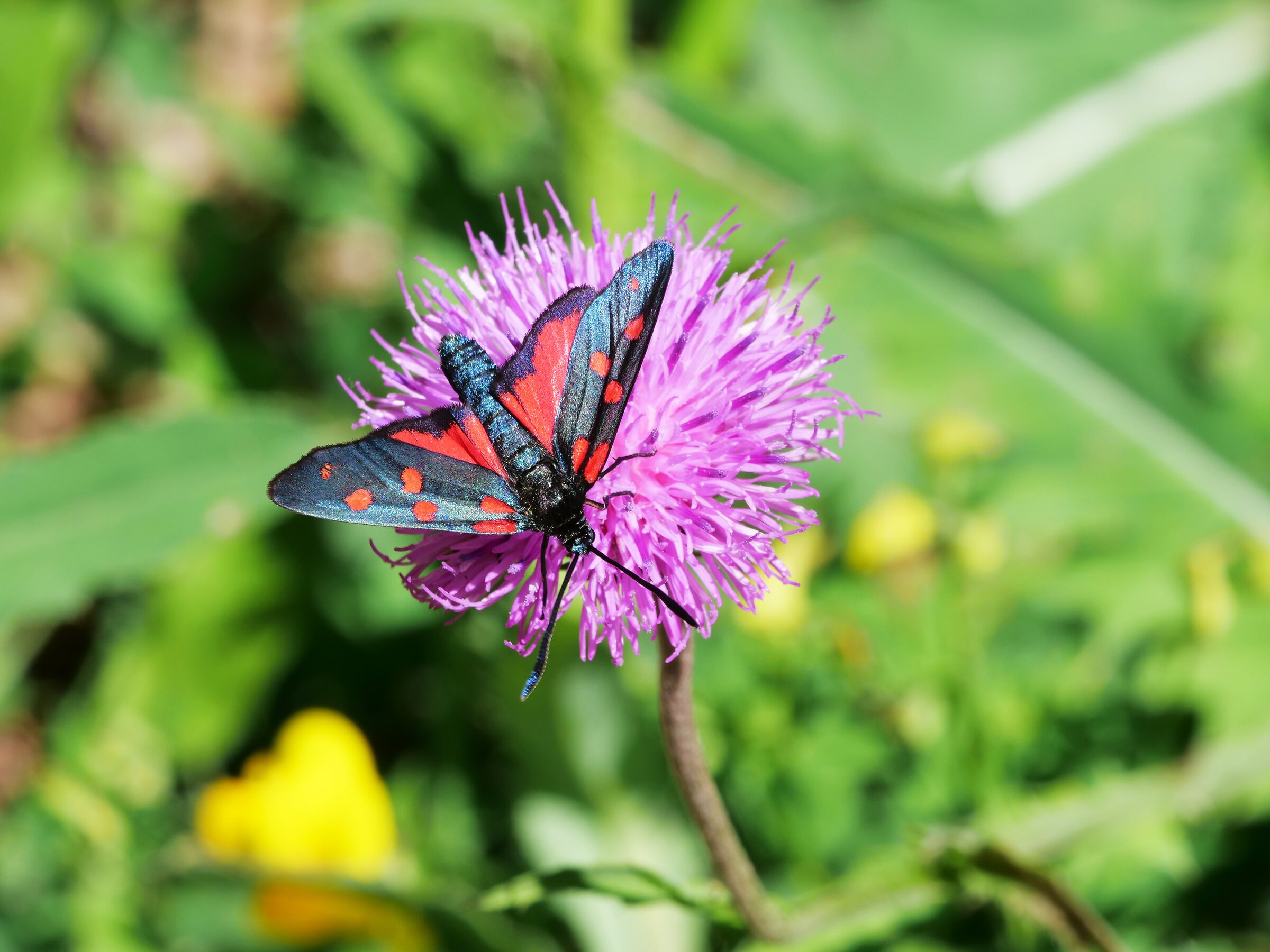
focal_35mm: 800
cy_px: 476
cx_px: 635
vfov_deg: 1.9
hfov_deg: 2.5
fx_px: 29351
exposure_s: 1/125
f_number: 16
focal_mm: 400
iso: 200
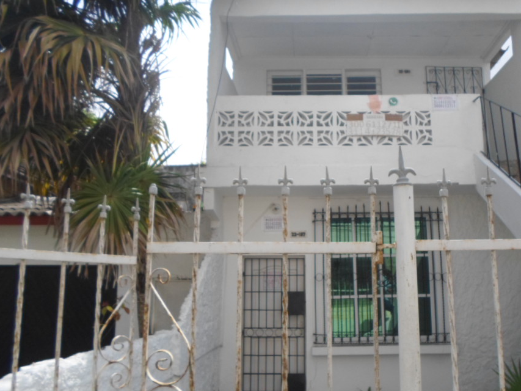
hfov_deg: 59.6
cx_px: 305
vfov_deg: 46.8
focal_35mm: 30
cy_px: 211
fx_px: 452
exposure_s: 1/1500
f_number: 2.5
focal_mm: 4.5
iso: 80
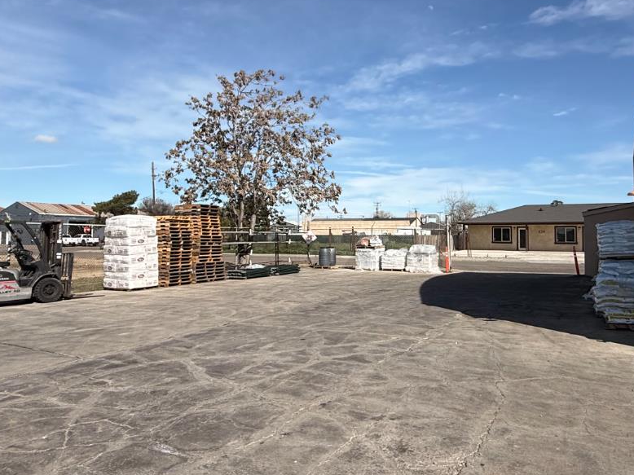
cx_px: 356
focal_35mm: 27
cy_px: 211
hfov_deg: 65.1
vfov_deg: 51.2
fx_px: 494
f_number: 2.2
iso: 50
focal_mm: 2.22
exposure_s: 1/2976
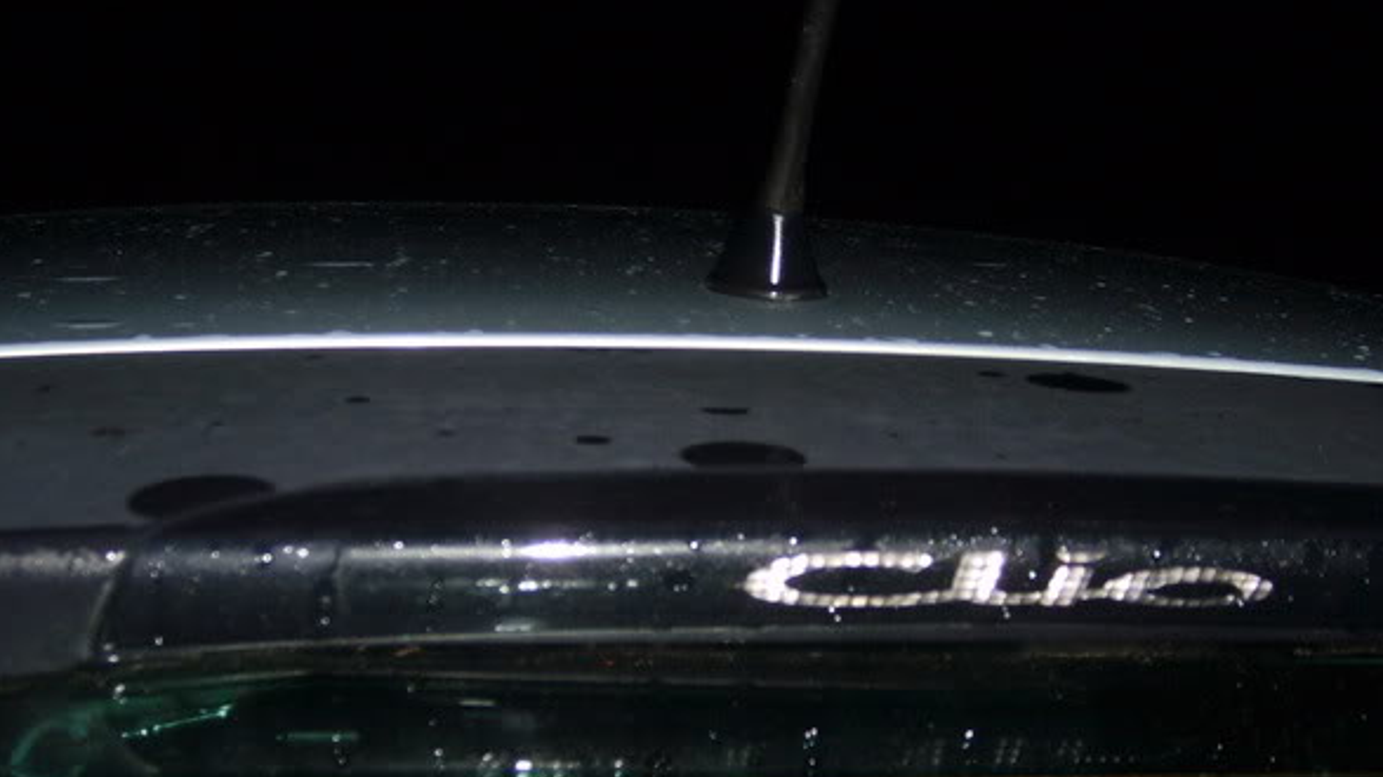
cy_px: 530
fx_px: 1907
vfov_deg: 22.9
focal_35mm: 52
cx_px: 766
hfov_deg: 39.8
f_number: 2.8
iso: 100
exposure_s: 1/45
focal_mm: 5.8
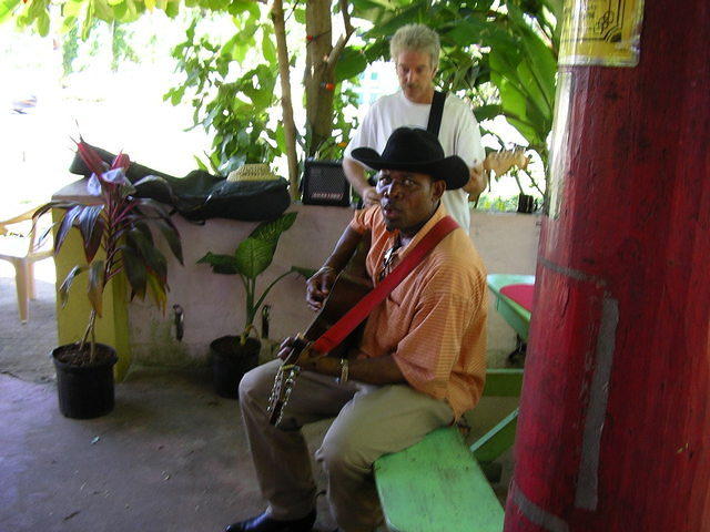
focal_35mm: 38
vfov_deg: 37.7
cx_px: 355
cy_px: 266
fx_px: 779
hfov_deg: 49.0
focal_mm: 5.8
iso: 50
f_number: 2.9
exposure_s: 1/40
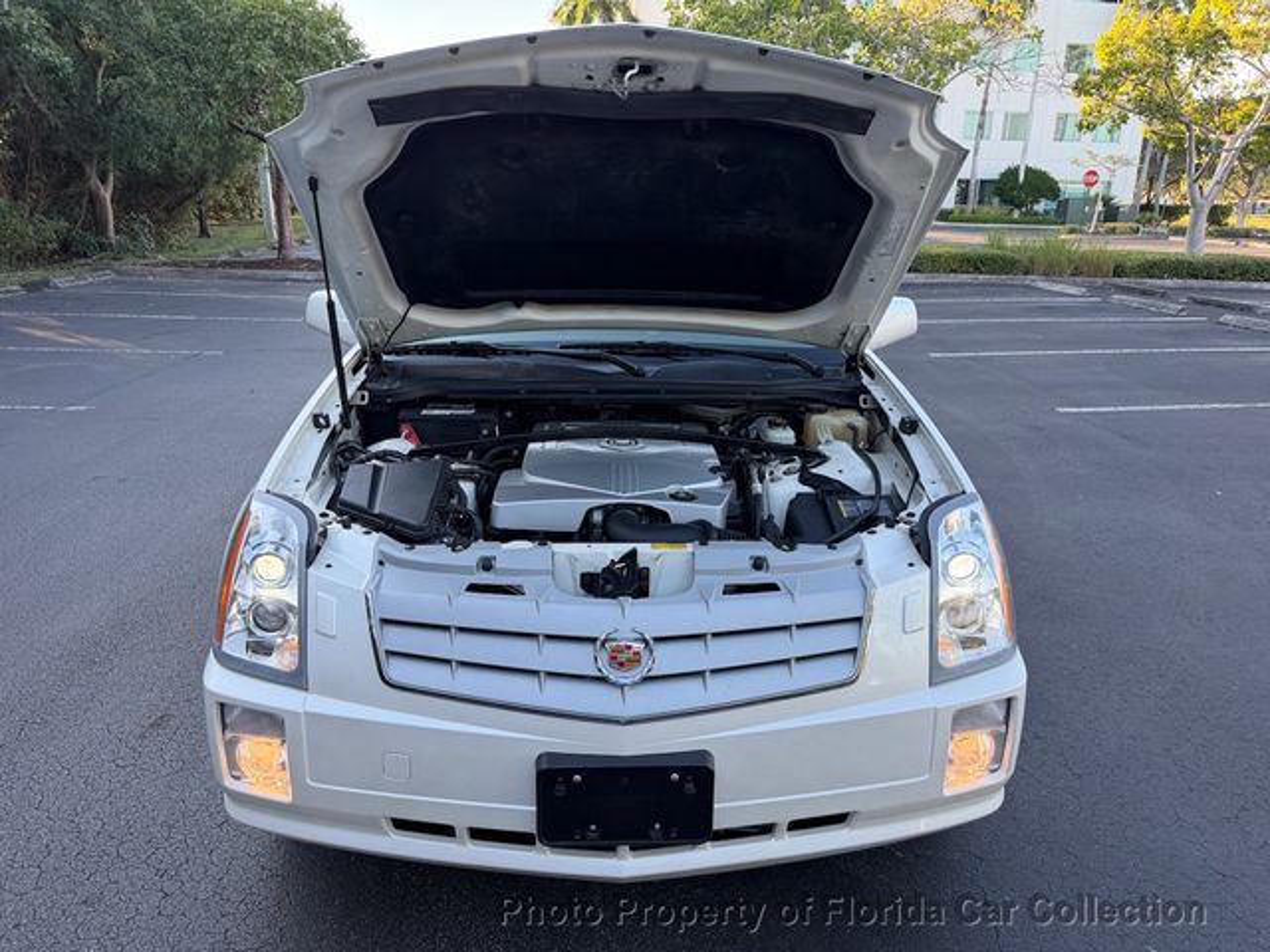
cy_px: 476
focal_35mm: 24
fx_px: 881
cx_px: 635
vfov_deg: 56.8
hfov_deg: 71.6
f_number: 1.78
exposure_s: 1/314
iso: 80
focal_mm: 6.76
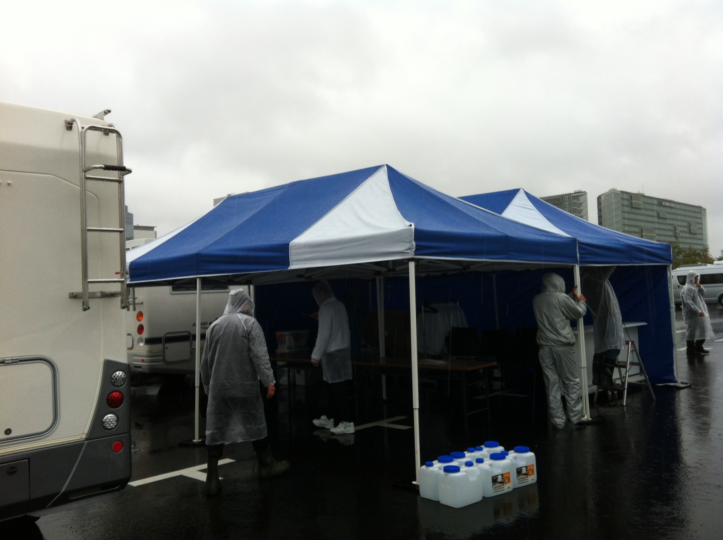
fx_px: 730
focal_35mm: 35
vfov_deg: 40.6
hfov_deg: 52.7
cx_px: 362
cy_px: 270
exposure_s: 1/186
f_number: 2.8
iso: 80
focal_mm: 3.85
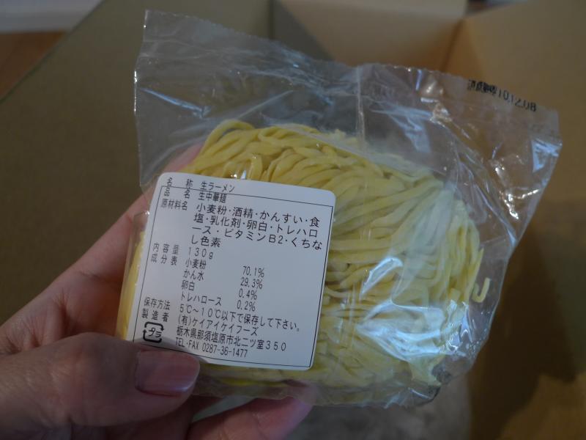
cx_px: 293
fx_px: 406
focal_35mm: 24
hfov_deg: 71.6
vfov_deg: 56.8
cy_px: 220
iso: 80
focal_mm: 5.1
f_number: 2
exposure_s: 1/30
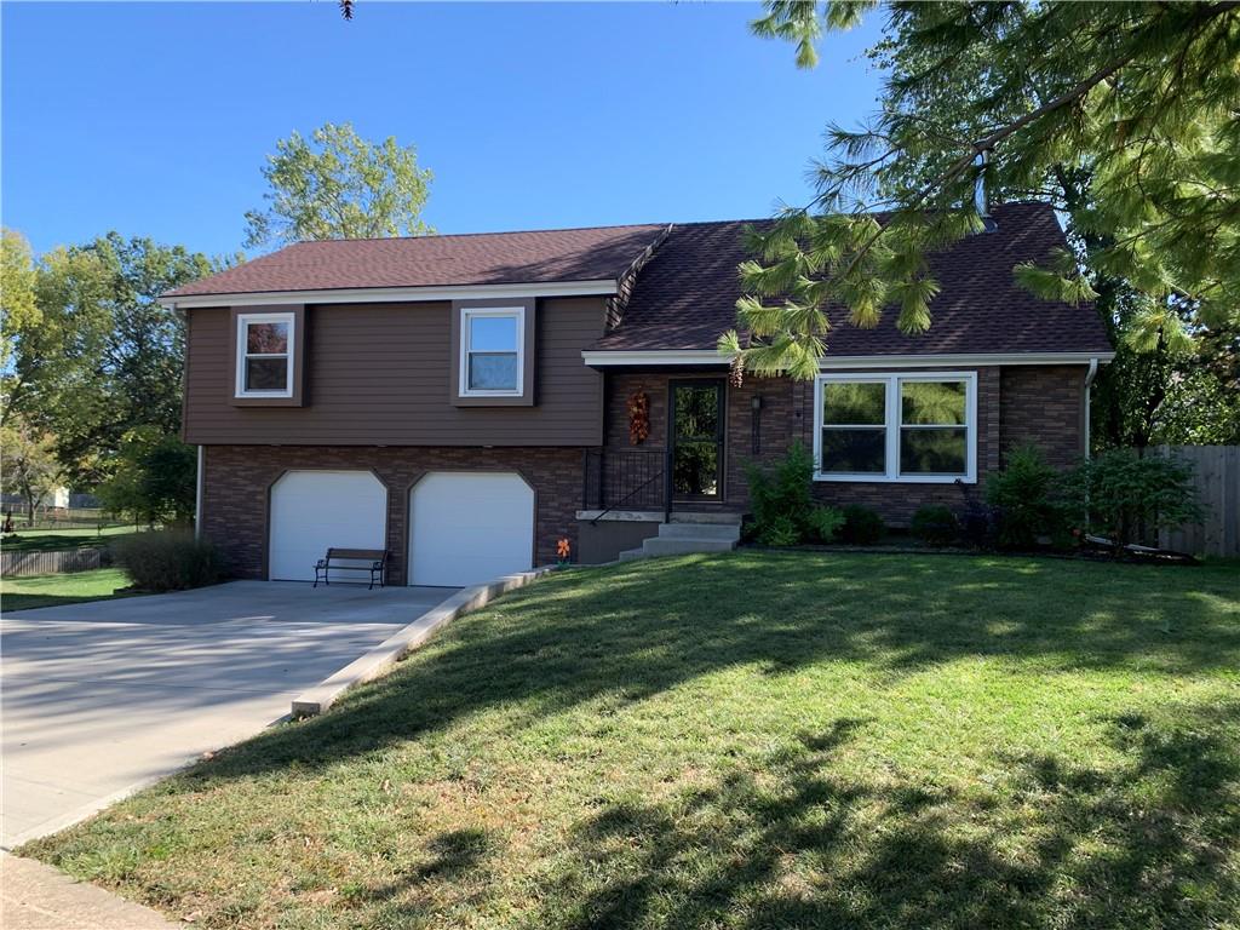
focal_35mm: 26
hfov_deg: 67.3
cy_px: 465
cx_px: 620
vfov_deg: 53.1
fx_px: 931
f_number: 1.8
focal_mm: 4.25
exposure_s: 1/722
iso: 25
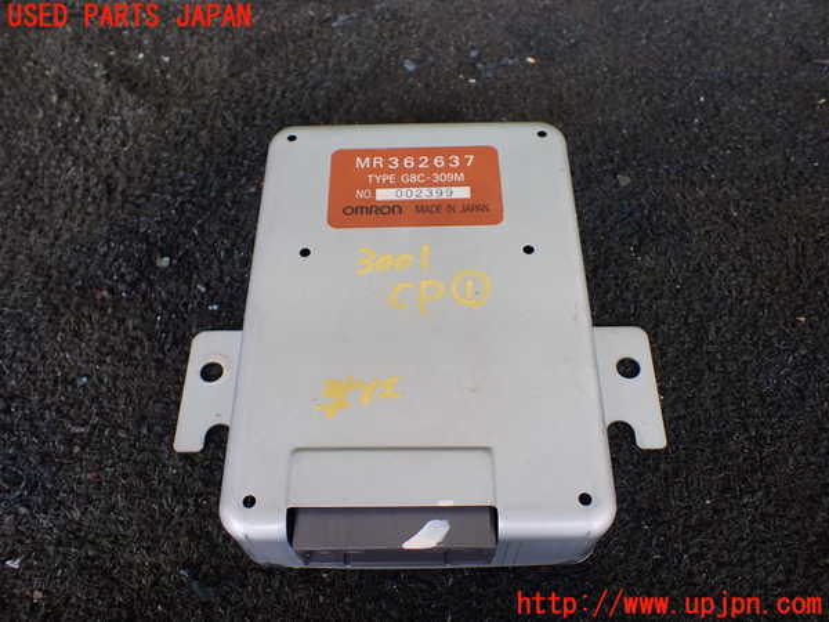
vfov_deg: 46.8
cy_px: 311
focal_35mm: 30
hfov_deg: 60.0
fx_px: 718
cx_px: 414
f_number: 2.3
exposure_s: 1/125
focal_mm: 5.4
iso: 200
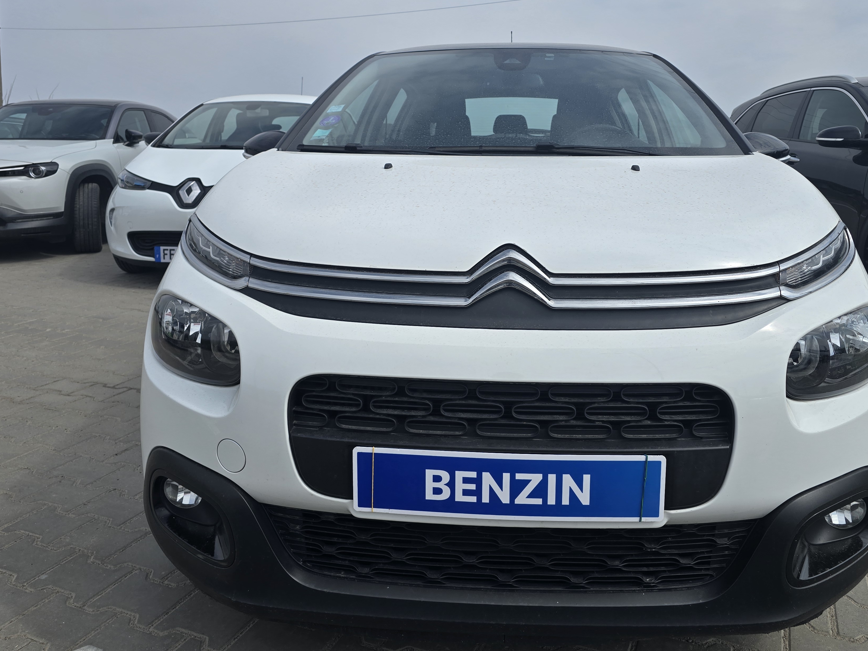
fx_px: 702
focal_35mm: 28
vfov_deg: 49.4
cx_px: 476
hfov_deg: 63.3
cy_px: 259
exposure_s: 1/1509
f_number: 1.7
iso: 12
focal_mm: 6.3
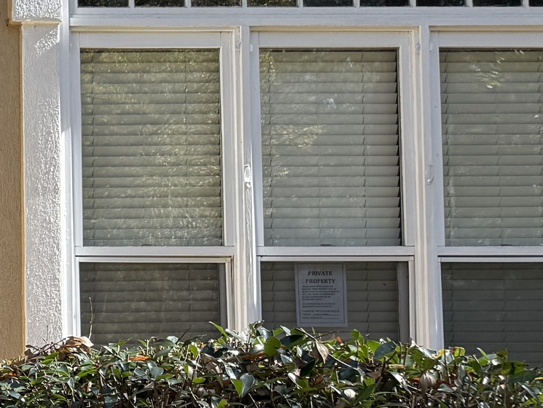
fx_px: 1553
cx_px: -558
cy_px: 415
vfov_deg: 14.7
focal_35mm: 99
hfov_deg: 15.6
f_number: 1.78
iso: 80
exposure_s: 1/931
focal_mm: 6.76
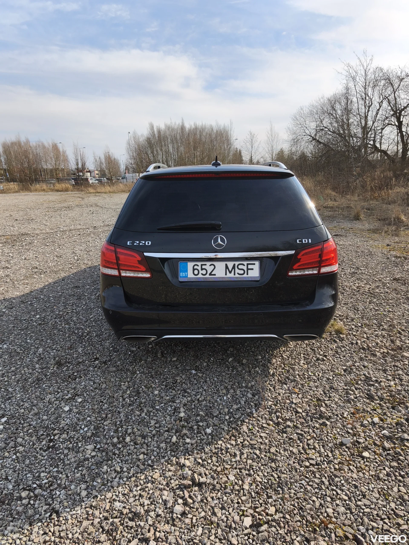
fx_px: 362
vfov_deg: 73.9
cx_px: 204
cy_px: 272
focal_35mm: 23
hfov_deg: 58.9
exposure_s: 1/2686
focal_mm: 5.35
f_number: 1.7
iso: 50
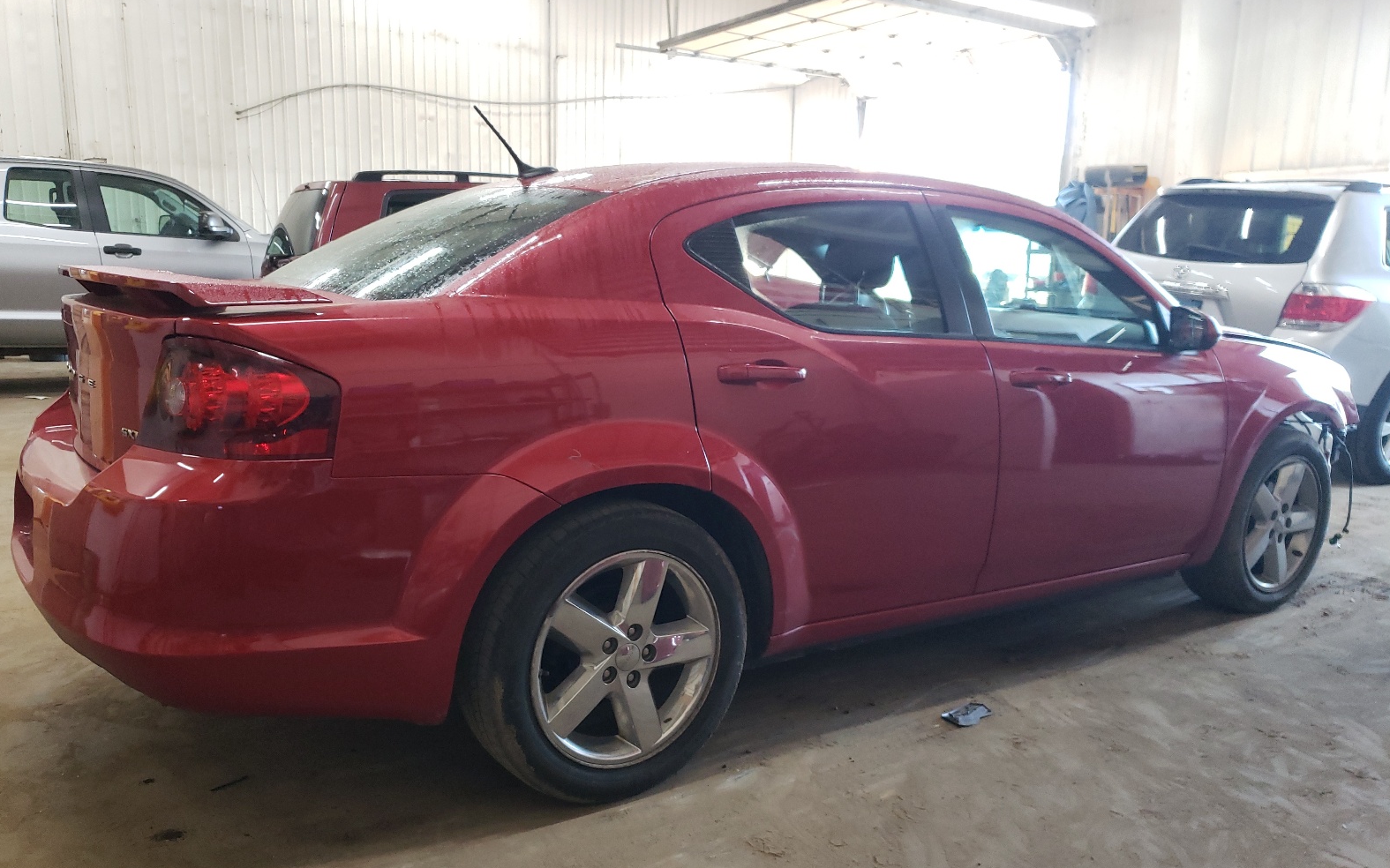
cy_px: 491
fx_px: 1061
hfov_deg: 66.5
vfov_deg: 44.4
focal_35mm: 28
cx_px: 690
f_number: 1.5
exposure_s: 1/60.2
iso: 184
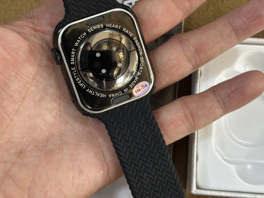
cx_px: 143
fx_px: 503
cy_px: 67
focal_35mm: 66
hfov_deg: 29.4
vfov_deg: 22.2
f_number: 1.78
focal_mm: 6.86
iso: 160
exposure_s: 1/100
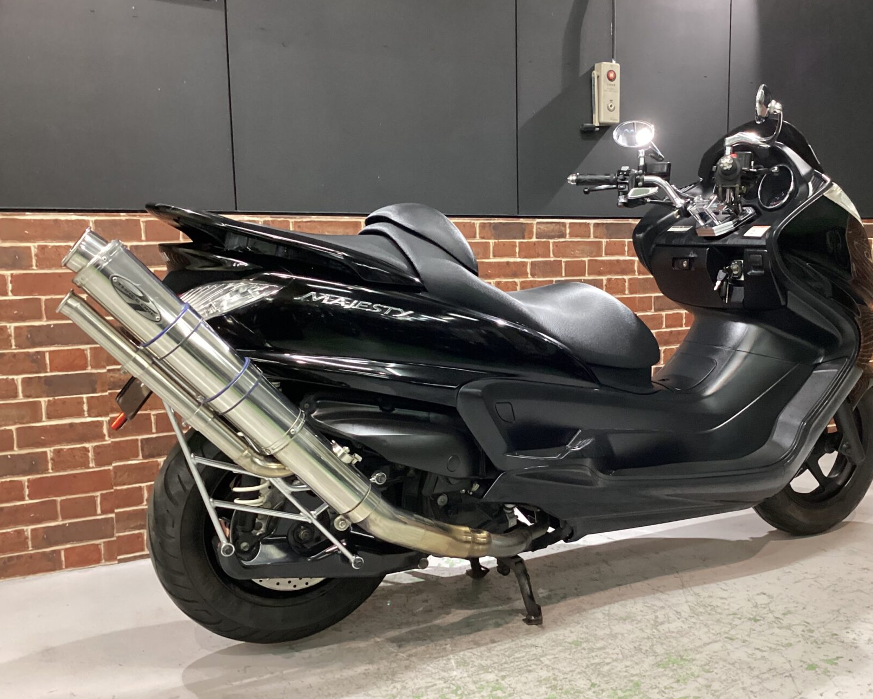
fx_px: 930
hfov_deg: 50.0
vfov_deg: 41.1
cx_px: 517
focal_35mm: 36
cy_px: 367
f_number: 2.4
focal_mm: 3.3
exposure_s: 1/40
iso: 400
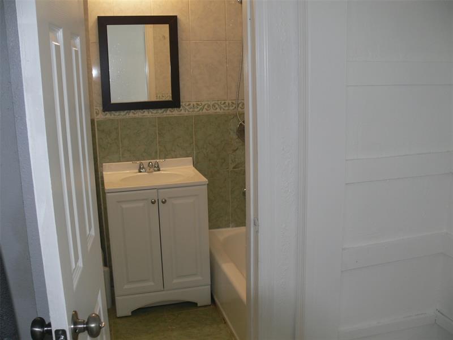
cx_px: 226
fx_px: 458
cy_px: 170
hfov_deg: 52.6
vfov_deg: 40.7
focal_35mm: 35
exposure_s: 1/30
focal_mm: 7.4
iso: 100
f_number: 2.8
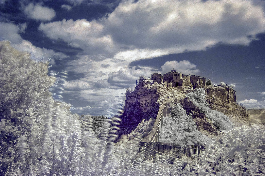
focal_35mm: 42
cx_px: 132
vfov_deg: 31.8
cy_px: 88
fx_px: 309
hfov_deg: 46.4
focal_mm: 28
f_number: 6.3
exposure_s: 8
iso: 100
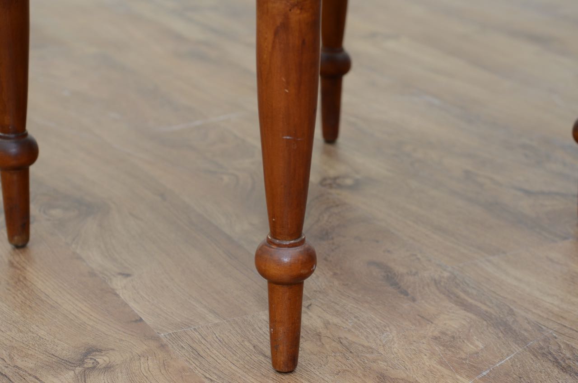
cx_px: 289
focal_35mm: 75
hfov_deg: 27.0
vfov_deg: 18.1
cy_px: 192
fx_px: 1202
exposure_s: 1/125
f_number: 4
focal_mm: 50
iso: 400
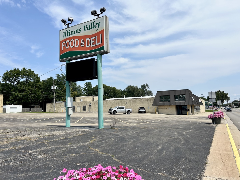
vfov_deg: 53.1
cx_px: 120
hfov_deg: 67.3
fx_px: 180
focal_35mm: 26
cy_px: 90
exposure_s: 1/6993
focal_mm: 5.7
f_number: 1.5
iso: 50
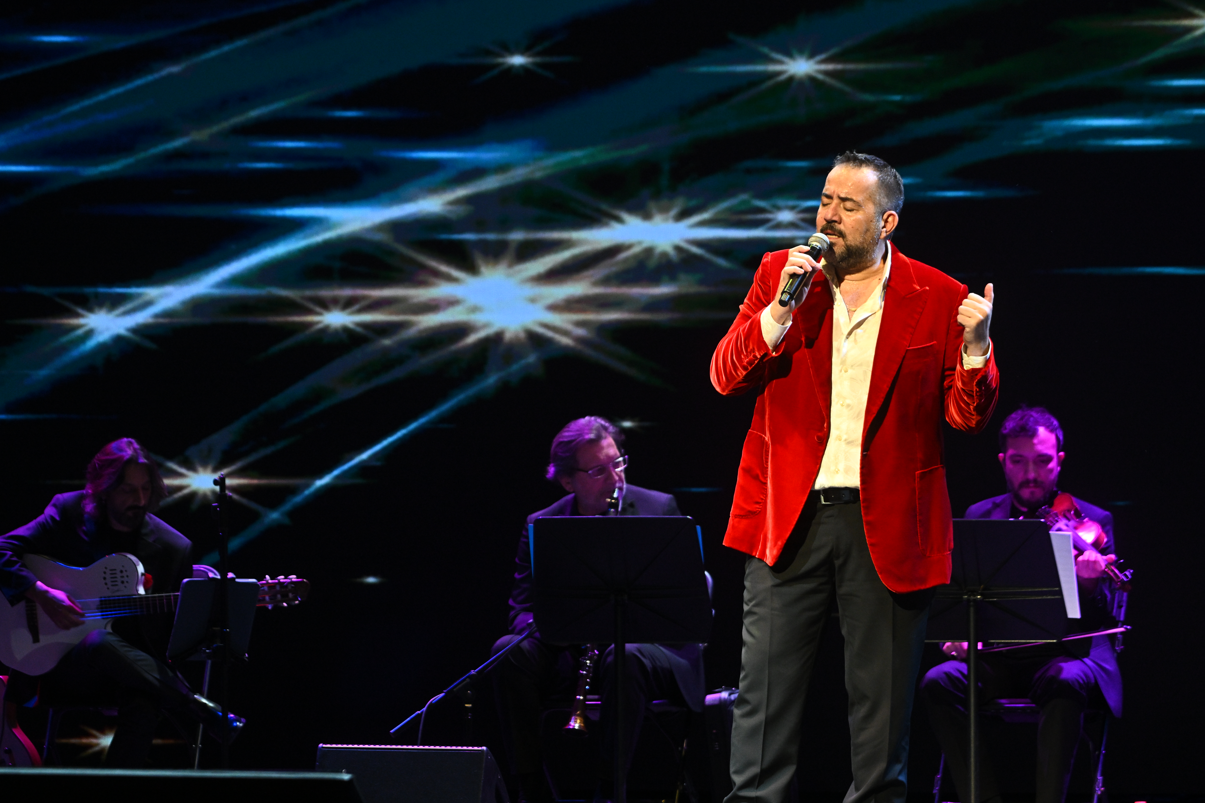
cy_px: 402
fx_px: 8033
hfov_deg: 8.6
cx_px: 602
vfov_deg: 5.7
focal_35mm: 240
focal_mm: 240
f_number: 5.6
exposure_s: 1/160
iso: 2000
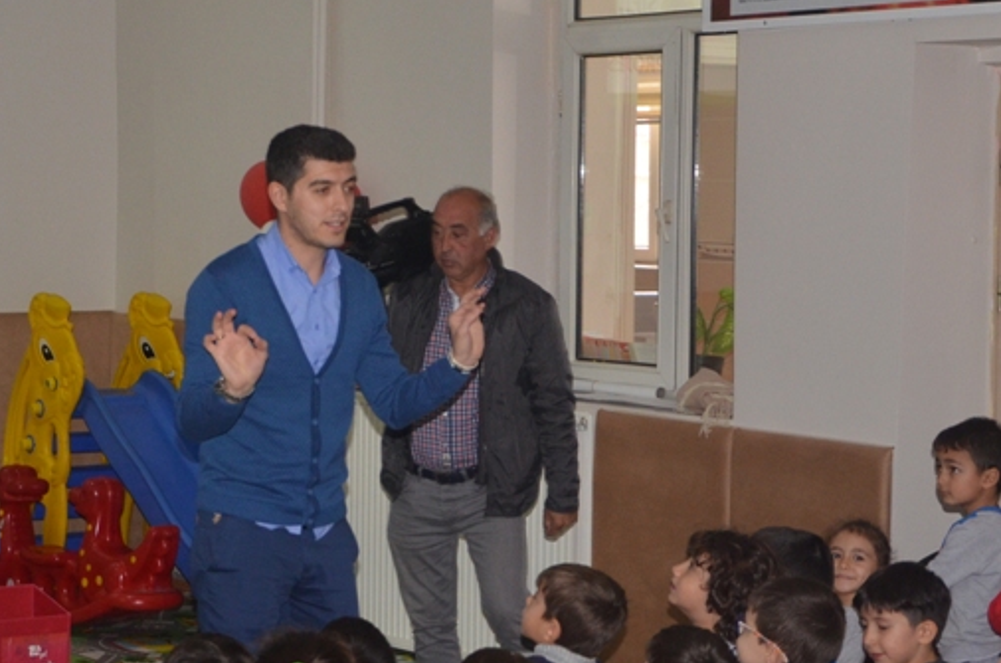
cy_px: 390
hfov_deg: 23.9
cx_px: 384
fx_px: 2358
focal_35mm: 85
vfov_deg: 16.0
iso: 800
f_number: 4
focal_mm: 28
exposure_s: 1/60
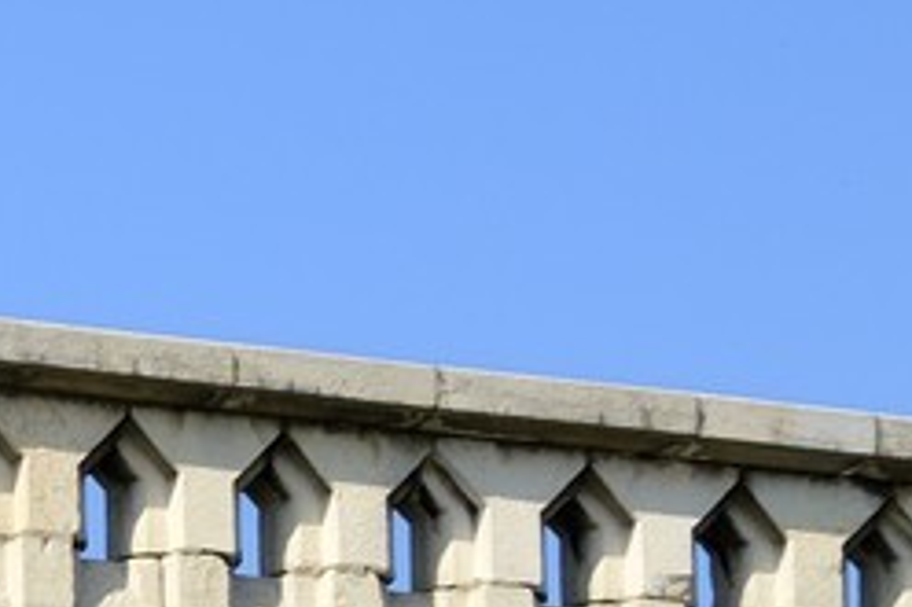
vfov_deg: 5.0
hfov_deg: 6.8
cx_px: -1956
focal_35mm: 271
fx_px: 6861
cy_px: 1240
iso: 100
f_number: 7.1
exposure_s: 1/320
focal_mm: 42
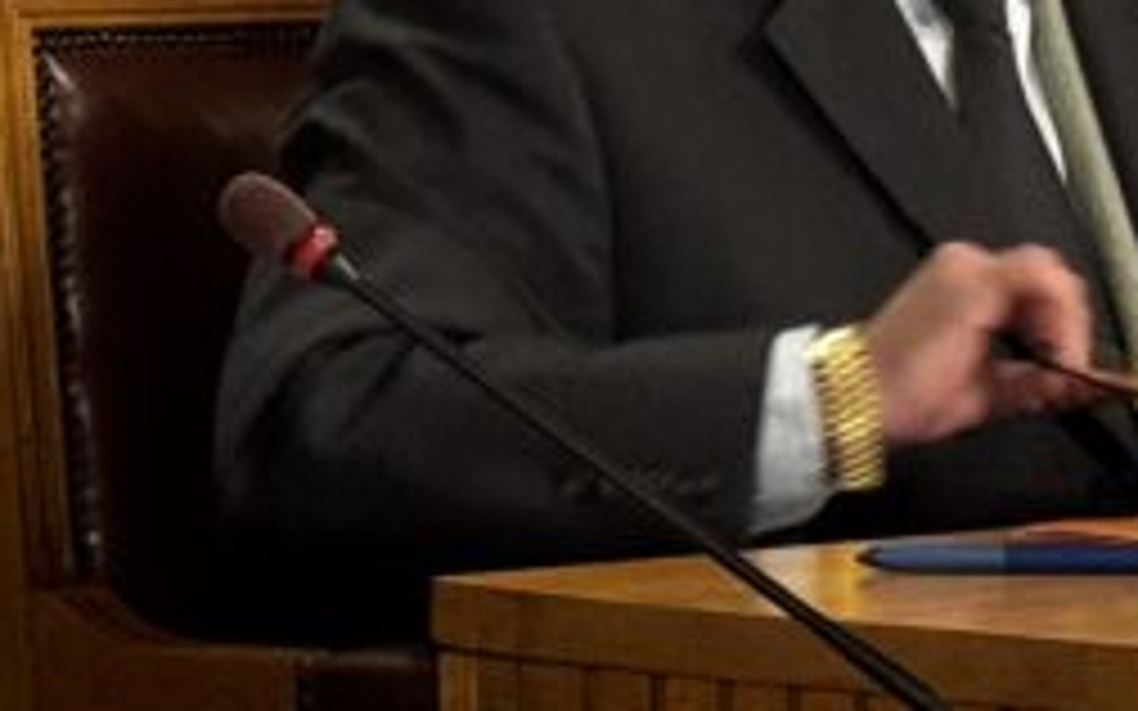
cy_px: 173
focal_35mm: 215
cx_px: -207
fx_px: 6667
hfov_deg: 9.6
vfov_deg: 6.1
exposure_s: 1/33
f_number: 1.78
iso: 400
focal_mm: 6.76
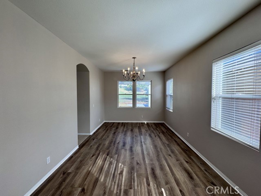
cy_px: 98
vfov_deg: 85.7
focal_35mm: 14
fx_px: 106
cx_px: 130
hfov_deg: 102.1
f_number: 2.2
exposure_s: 1/167
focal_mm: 2.22
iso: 40
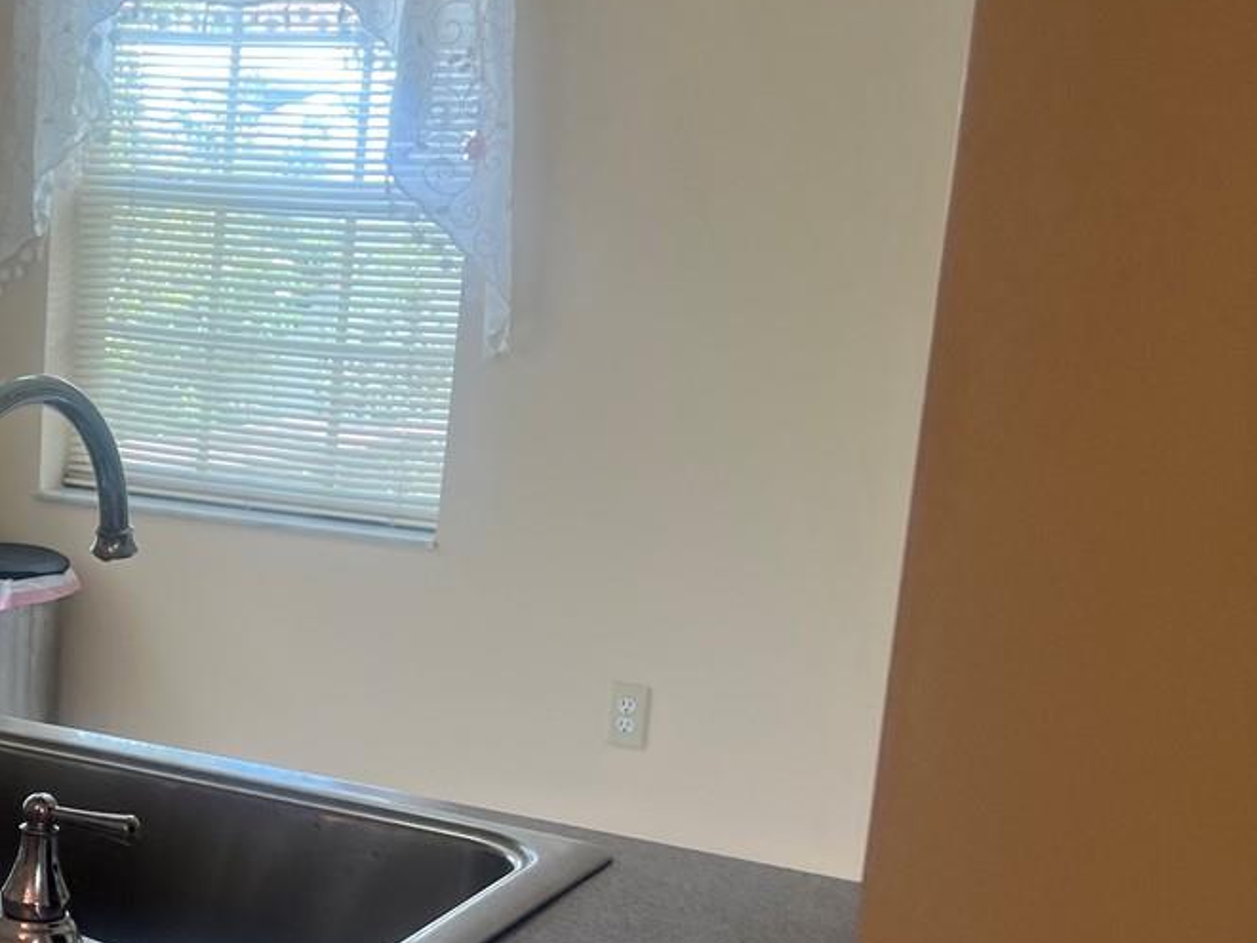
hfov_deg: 28.8
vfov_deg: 23.1
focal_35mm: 63
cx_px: -2
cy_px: 663
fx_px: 2288
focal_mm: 5.7
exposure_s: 1/139
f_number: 1.5
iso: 40
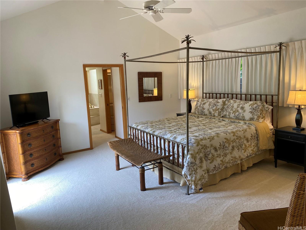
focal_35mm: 26
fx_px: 230
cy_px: 115
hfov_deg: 67.3
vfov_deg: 53.1
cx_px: 153
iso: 80
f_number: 1.8
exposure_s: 1/120
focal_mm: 4.25
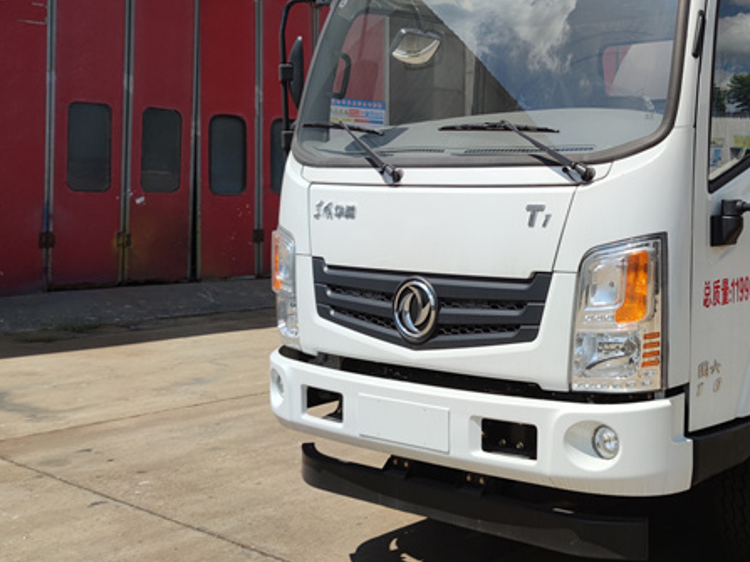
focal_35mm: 43
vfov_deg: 33.4
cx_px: 651
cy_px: 215
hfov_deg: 41.0
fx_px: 931
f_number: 1.69
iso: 50
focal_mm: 6.72
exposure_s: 1/3032
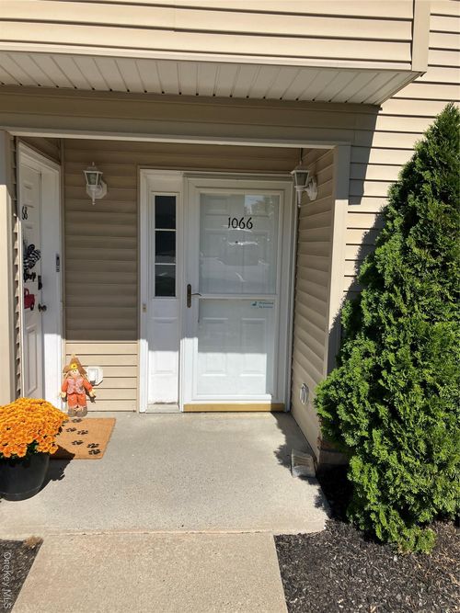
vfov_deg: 63.5
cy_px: 306
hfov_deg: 49.7
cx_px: 230
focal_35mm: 28
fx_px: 496
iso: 32
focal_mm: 3.99
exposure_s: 1/3472
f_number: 1.8
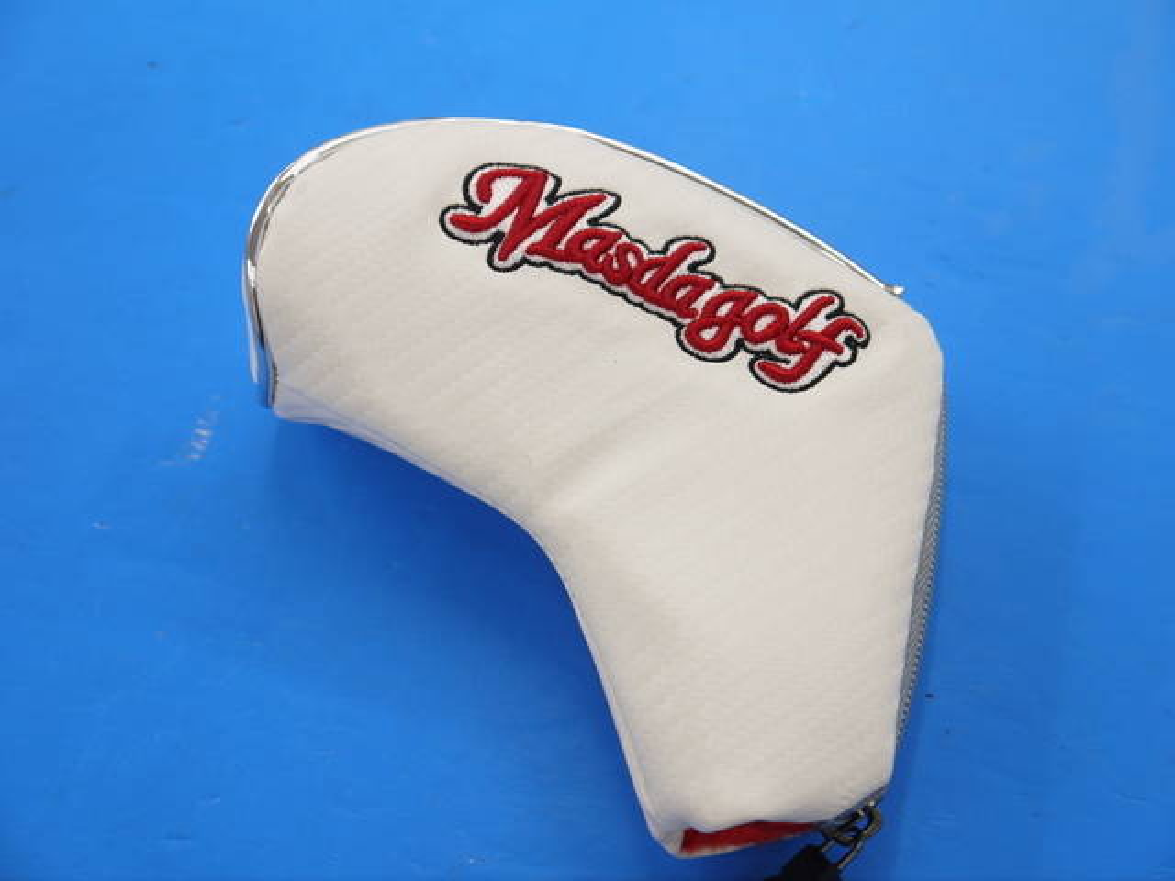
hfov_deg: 36.8
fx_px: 1765
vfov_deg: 28.0
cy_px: 440
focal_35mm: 52
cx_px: 588
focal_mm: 26
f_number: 4.7
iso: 200
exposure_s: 1/60
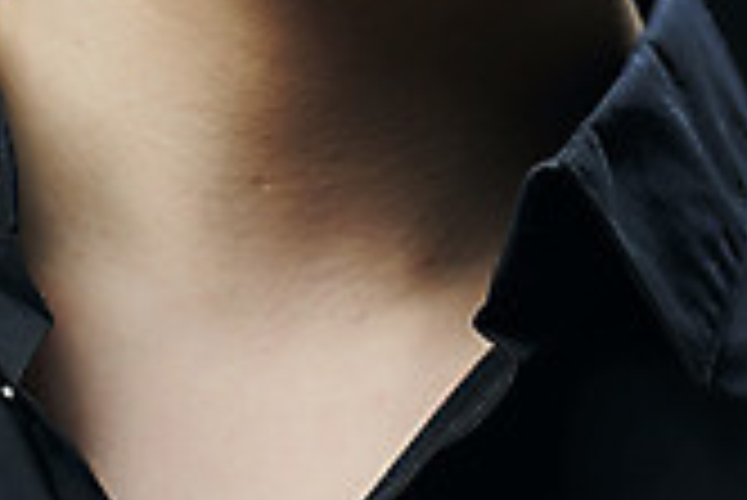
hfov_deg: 2.9
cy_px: -392
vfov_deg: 1.9
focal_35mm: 720
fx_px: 14953
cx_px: 214
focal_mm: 200
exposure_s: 1/125
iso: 64
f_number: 4
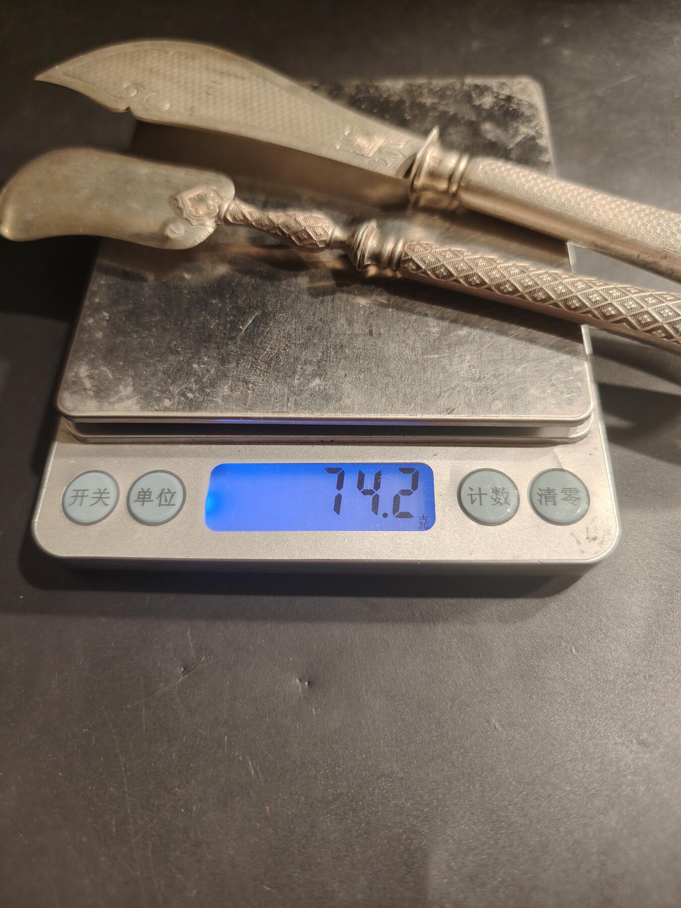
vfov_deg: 73.9
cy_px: 454
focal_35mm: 23
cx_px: 340
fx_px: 603
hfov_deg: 58.9
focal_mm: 6.06
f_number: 1.6
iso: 250
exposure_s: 1/200
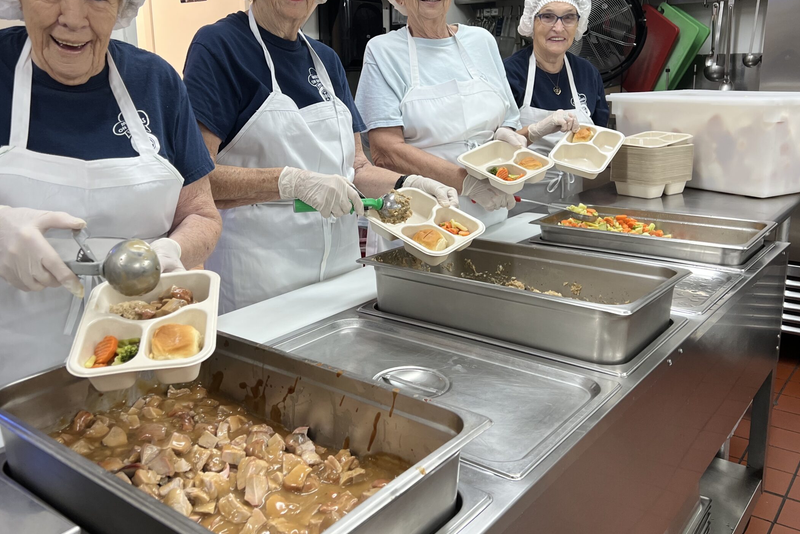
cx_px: 378
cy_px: 228
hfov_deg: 57.2
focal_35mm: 33
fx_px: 733
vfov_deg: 39.9
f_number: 1.5
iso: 64
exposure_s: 1/60
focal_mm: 5.7
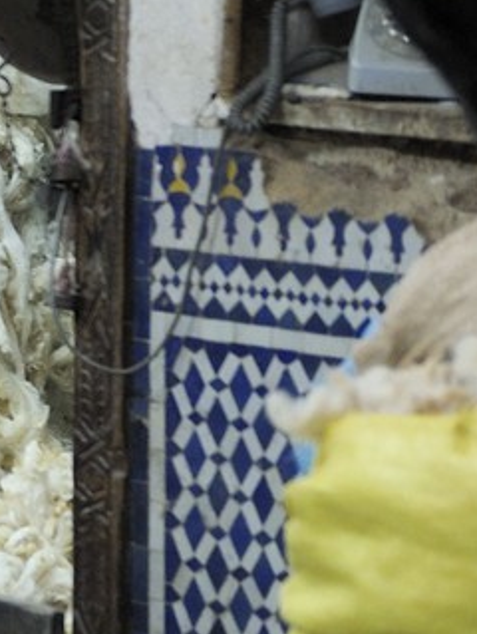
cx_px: -1030
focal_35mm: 231
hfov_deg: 5.9
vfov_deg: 8.5
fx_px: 4236
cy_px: 54
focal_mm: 48
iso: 800
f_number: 3.2
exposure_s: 1/30
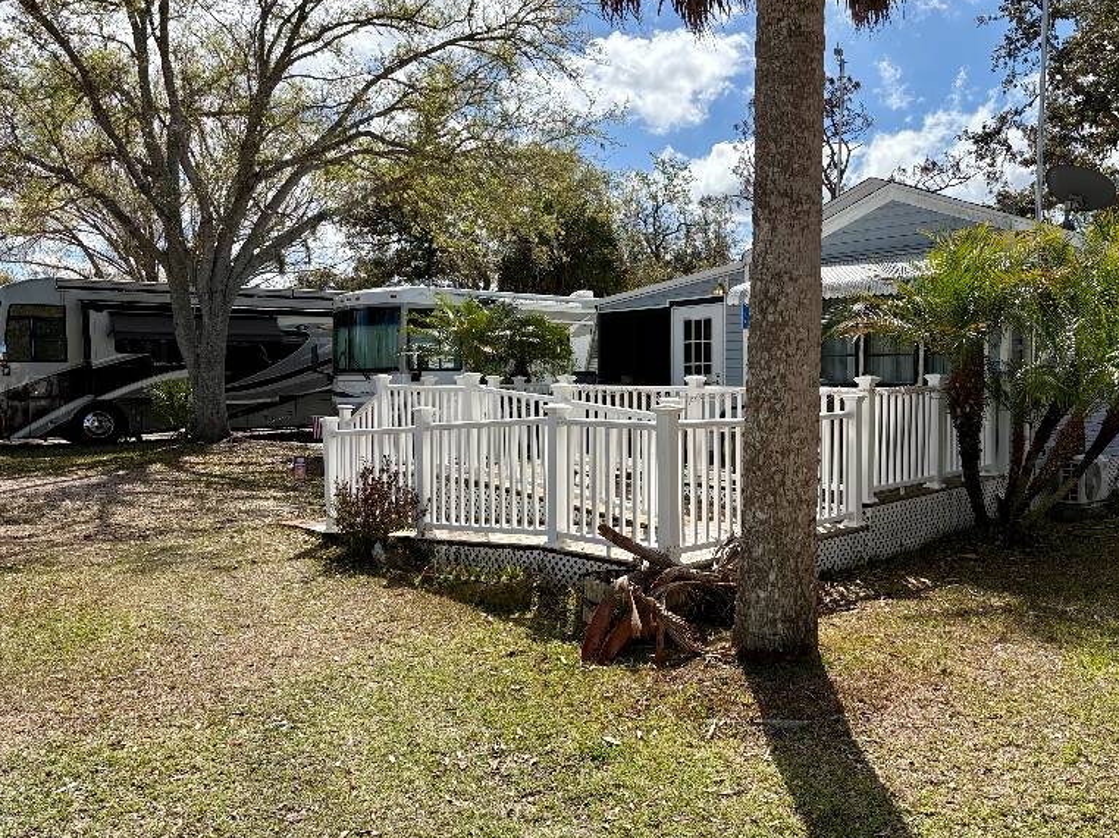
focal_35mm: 29
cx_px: 623
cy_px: 438
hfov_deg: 61.5
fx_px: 937
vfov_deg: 48.2
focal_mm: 5.96
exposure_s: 1/4329
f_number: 1.6
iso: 64
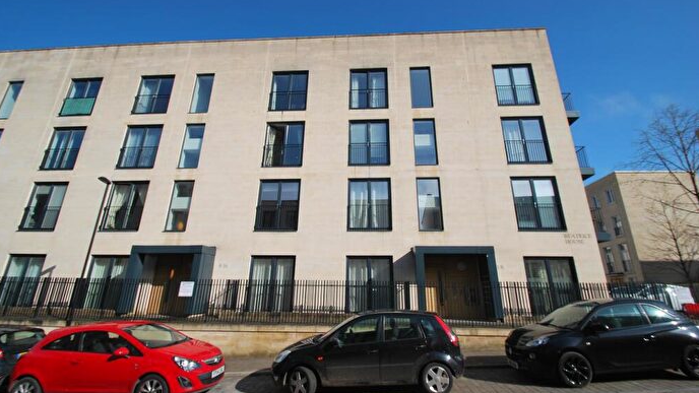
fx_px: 297
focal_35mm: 16
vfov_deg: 66.9
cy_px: 178
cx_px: 353
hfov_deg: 99.4
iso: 100
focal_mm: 10
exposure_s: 1/320
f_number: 9
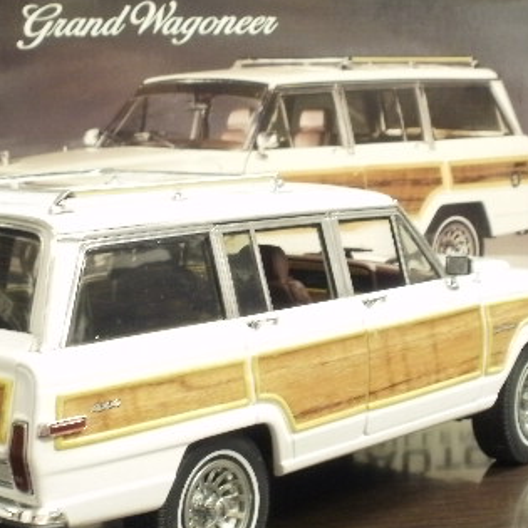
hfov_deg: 21.8
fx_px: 1363
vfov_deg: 21.9
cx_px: 148
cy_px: 275
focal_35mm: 79
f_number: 4
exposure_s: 1/3
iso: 125
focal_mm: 7.7
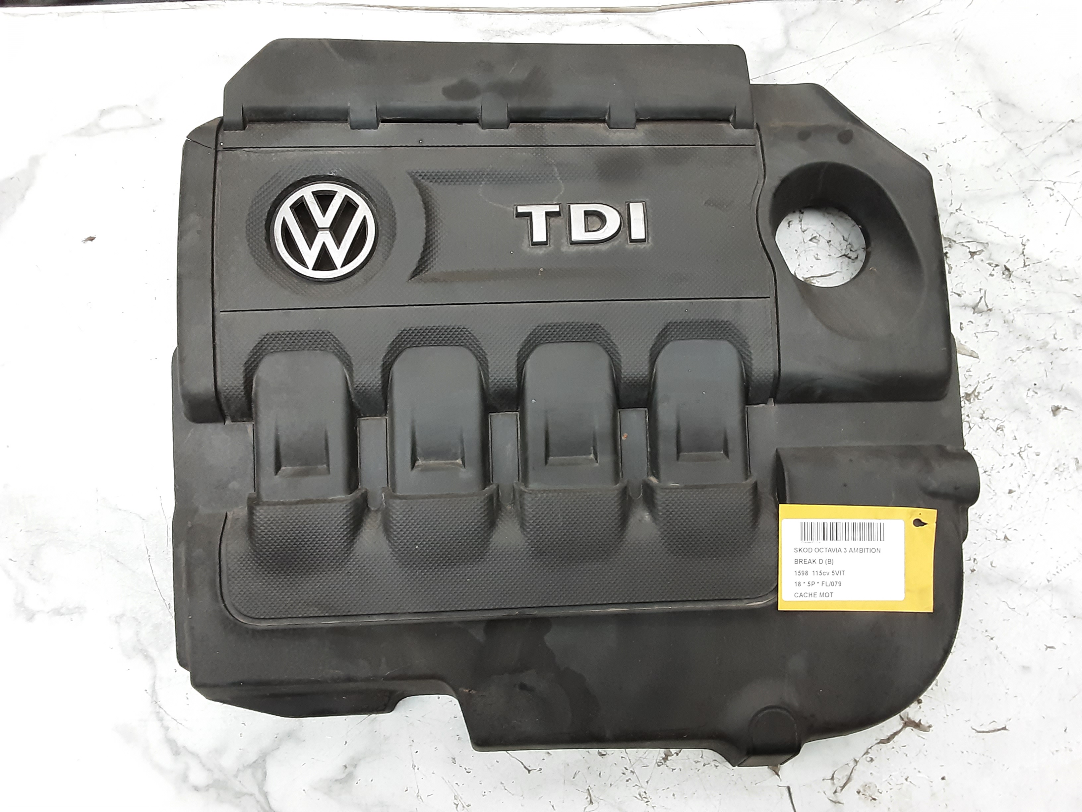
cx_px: 541
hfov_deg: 65.3
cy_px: 406
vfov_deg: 51.4
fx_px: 844
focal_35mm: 27
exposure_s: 1/25
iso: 200
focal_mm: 2.91
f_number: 1.9
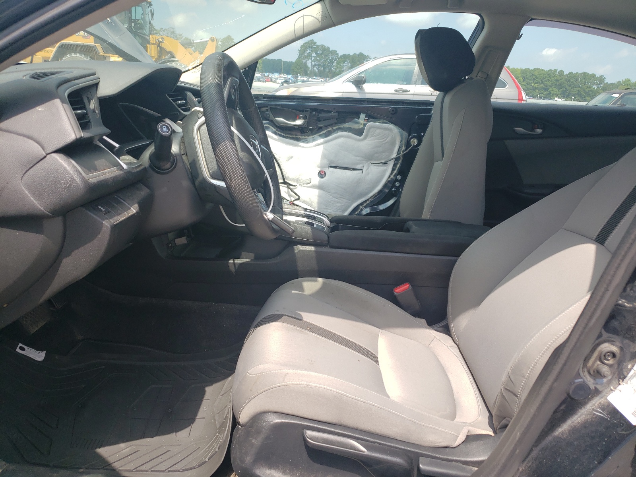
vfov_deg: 53.1
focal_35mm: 26
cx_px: 318
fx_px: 478
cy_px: 238
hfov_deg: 67.3
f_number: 1.5
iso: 50
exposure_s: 1/1111
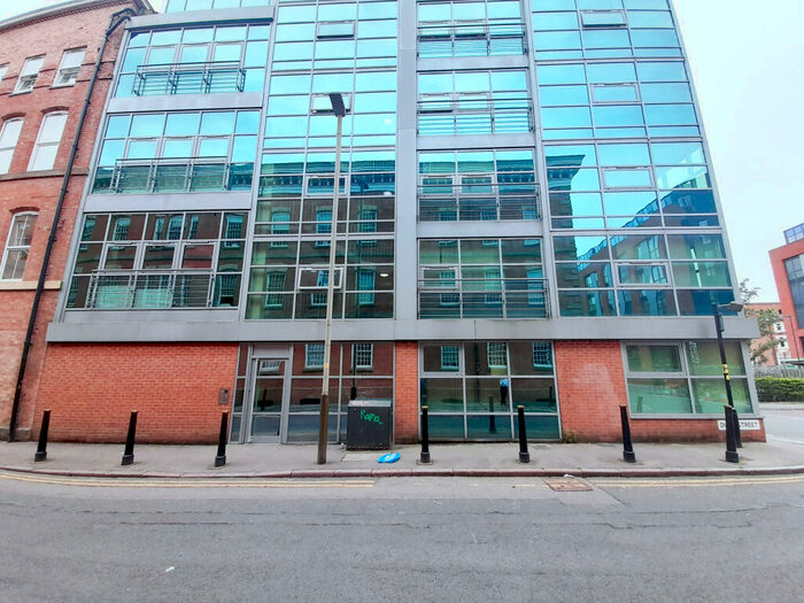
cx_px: 402
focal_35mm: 13
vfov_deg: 89.9
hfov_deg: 106.2
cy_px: 302
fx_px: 302
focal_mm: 1.4
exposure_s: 1/338
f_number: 2.2
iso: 40
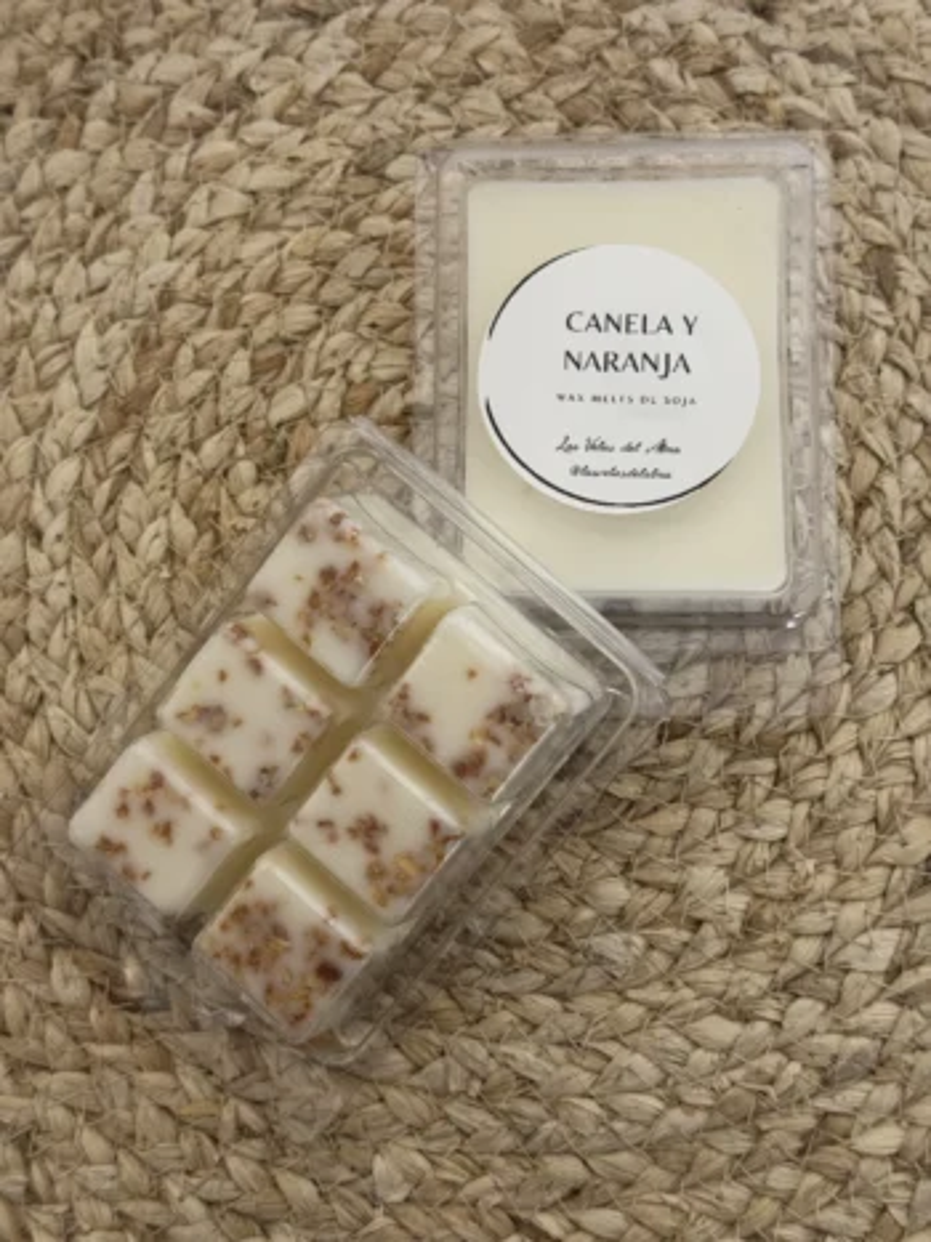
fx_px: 1722
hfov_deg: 30.3
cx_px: 466
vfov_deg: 39.7
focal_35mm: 48
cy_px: 621
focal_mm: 6.8
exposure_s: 1/50
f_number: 1.8
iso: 160
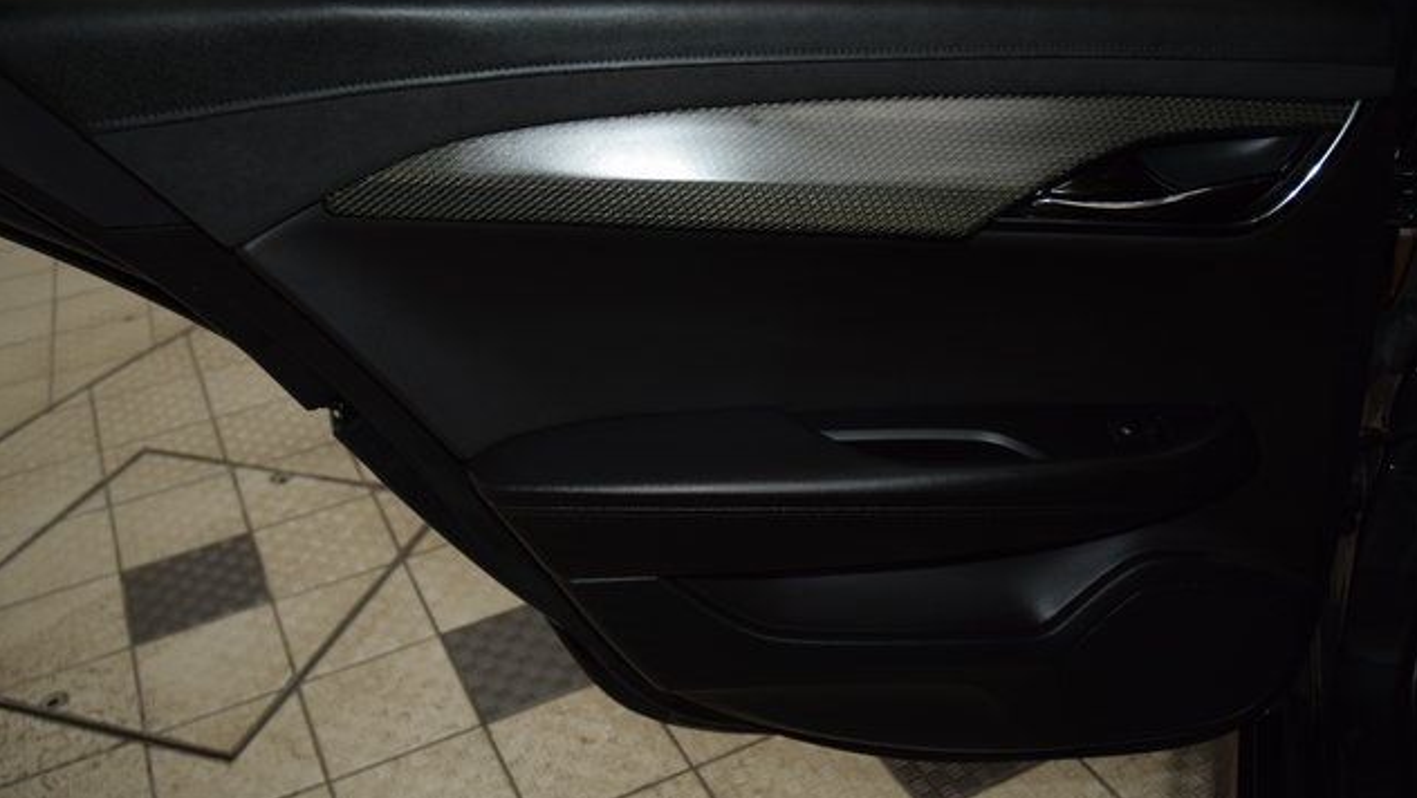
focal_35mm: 35
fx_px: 1316
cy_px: 432
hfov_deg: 56.6
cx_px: 713
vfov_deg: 33.7
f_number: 3.5
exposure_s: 1/125
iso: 800
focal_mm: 22
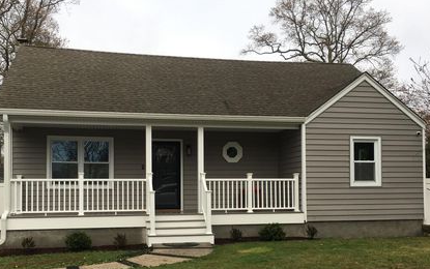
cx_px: 202
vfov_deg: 34.0
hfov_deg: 52.7
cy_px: 191
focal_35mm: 37
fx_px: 434
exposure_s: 1/530
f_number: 2.2
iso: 25
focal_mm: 4.15
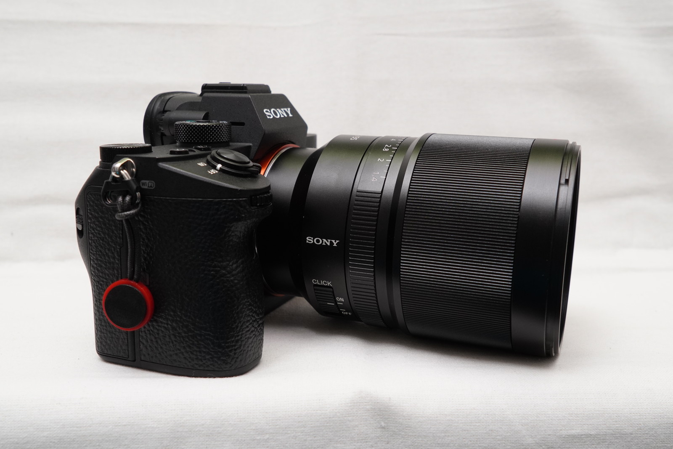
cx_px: 336
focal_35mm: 36
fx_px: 673
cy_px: 224
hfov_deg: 53.1
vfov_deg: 36.9
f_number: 8
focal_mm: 24
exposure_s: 1/60
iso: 800
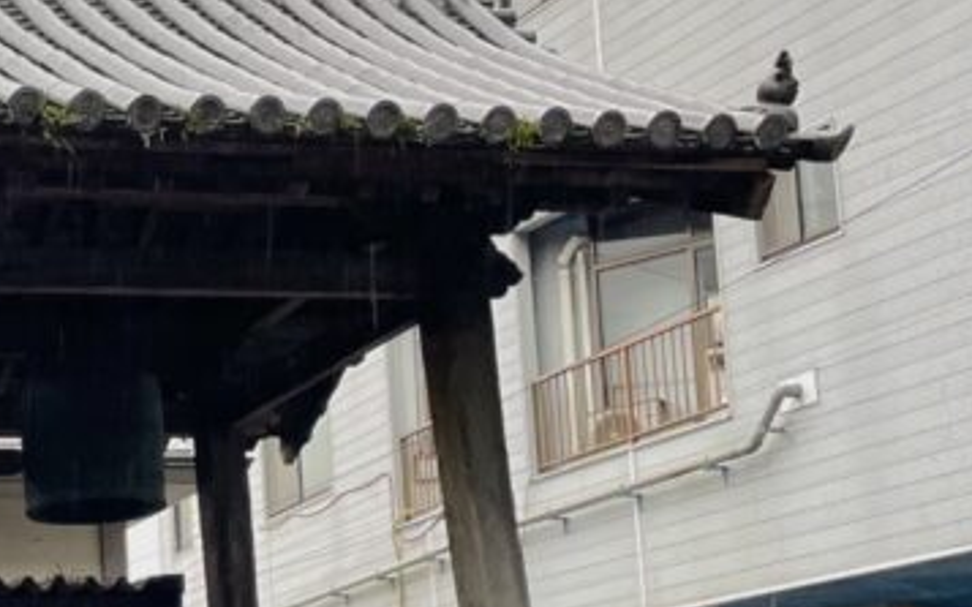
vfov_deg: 16.1
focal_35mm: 79
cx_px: -131
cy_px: 651
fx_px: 2092
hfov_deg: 24.2
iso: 125
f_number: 1.6
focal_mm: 4.2
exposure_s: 1/99
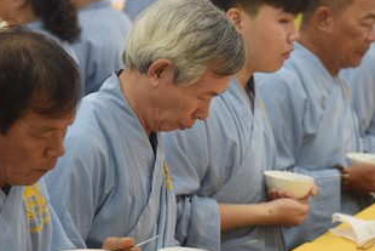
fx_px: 2188
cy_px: 97
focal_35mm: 210
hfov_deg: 9.8
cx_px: 282
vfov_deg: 6.5
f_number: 4
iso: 500
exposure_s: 1/60
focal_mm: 105
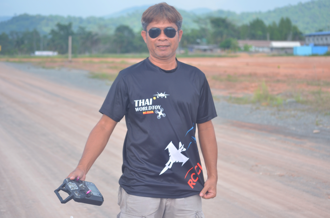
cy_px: 109
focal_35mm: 98
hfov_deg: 21.0
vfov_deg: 14.0
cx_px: 165
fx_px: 892
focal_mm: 65
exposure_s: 1/400
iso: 250
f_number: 5.6
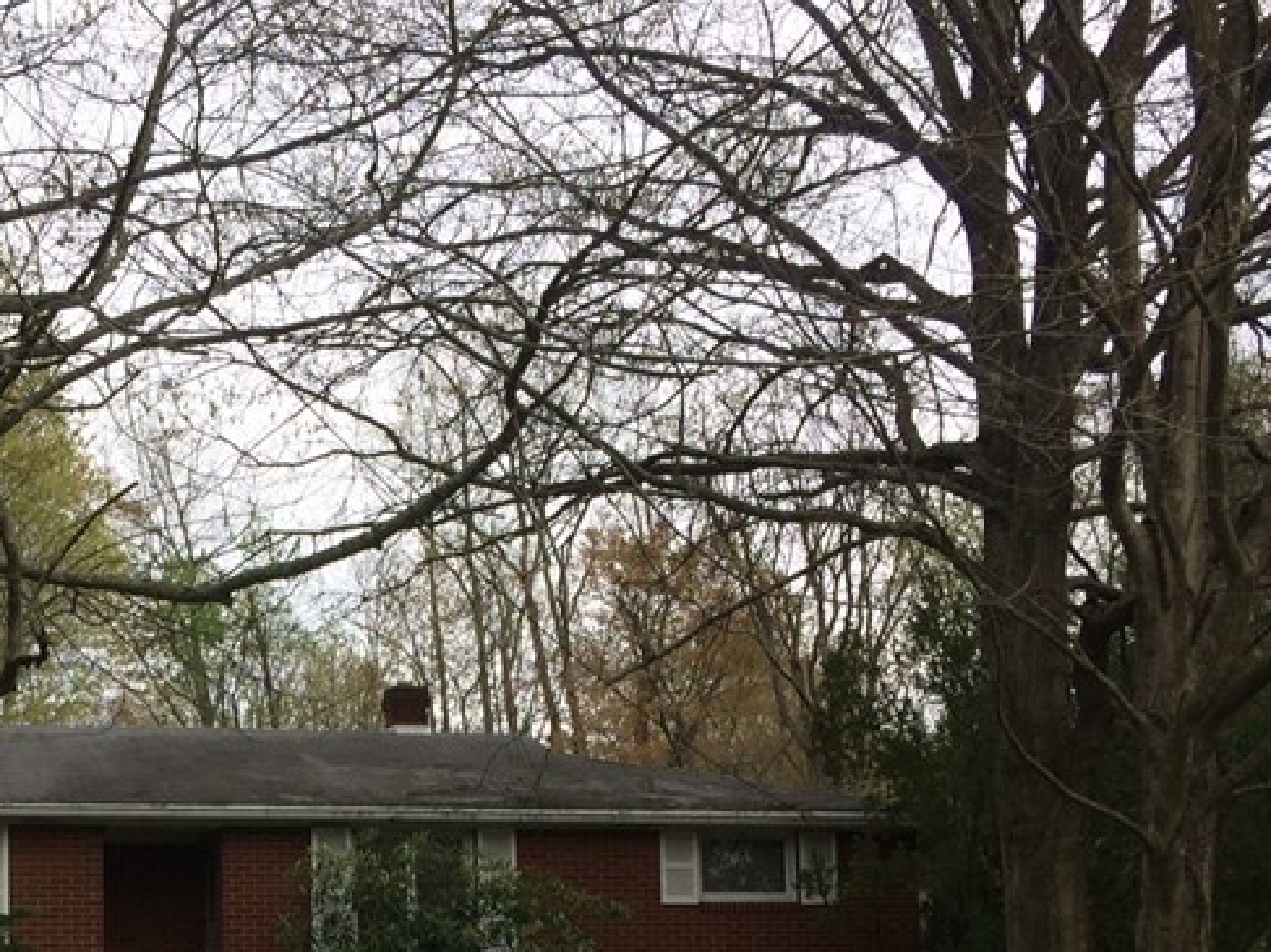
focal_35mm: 61
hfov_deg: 30.9
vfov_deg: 23.3
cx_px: 248
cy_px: 874
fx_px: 2239
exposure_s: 1/540
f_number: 2.2
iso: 32
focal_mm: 4.15
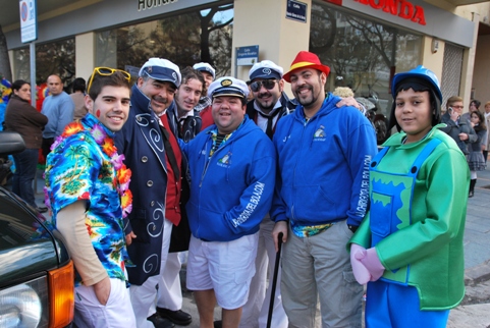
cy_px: 164
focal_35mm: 32
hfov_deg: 59.4
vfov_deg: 41.8
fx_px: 429
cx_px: 245
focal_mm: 21
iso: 200
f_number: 5.6
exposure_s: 1/60
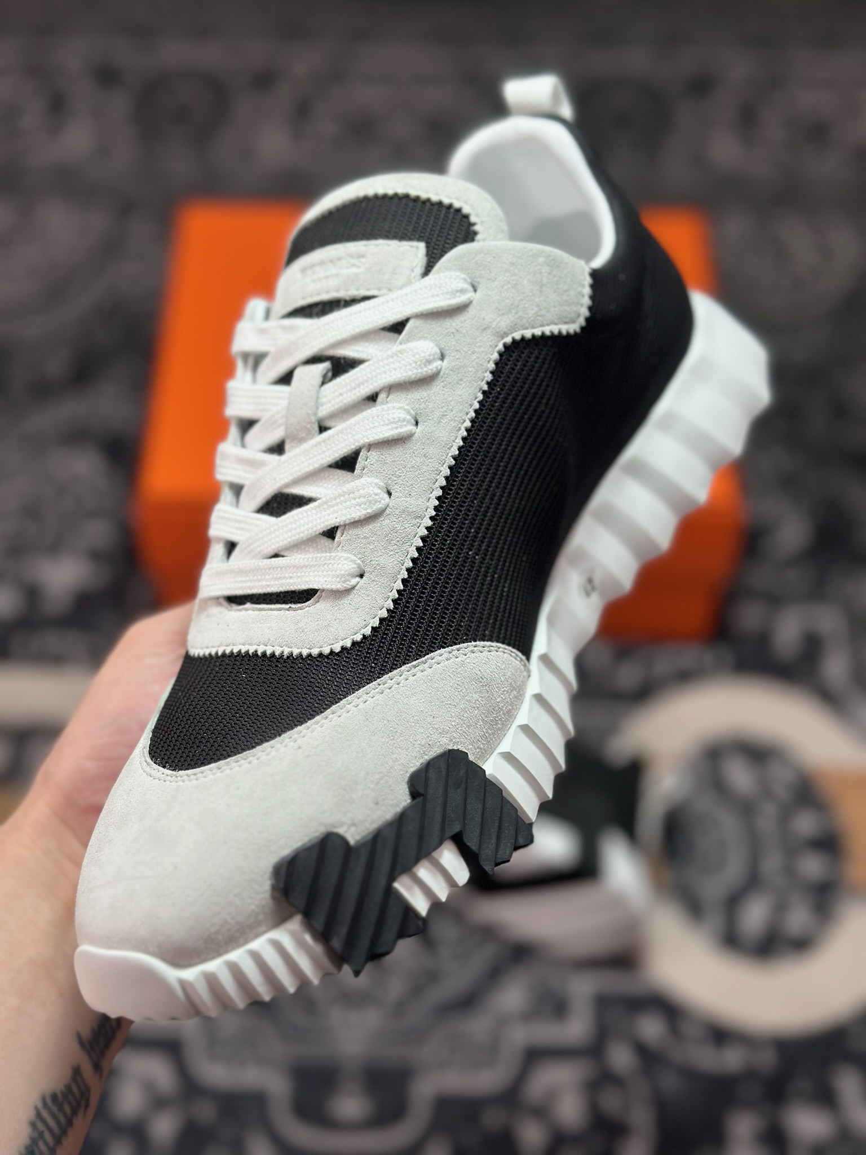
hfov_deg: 30.3
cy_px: 578
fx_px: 1601
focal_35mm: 48
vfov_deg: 39.7
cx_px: 433
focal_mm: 6.86
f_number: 1.78
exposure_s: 1/1289
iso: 80
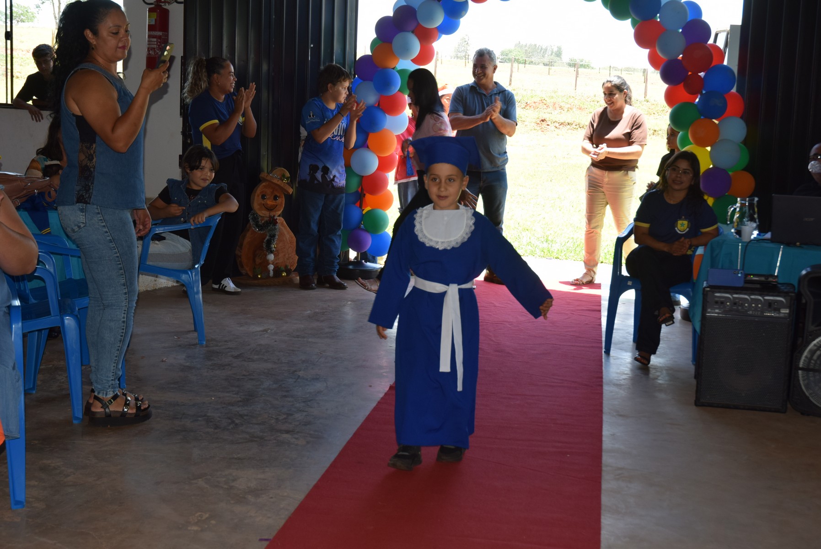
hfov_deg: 37.8
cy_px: 274
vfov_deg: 25.8
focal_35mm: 52
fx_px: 1198
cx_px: 410
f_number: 5.6
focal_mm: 35
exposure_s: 1/125
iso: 250
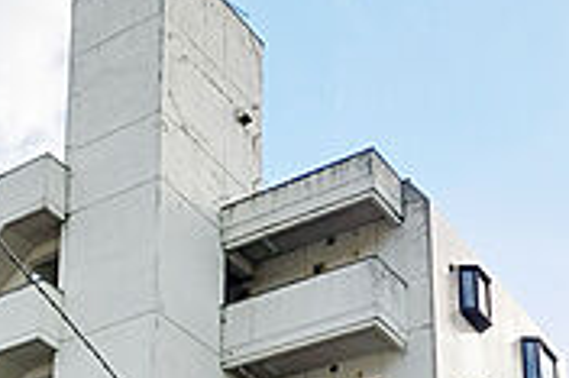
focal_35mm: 72
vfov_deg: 17.3
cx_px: 55
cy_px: 544
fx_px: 1137
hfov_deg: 27.1
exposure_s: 1/1052
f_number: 1.8
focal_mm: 5.23
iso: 25
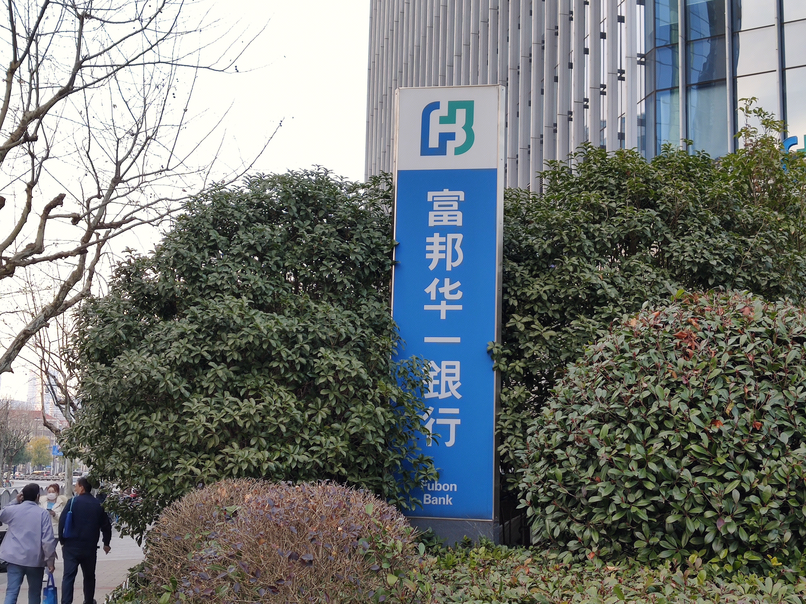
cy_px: 302
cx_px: 403
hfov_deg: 42.9
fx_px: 1024
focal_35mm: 44
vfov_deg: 32.9
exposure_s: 1/113
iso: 112
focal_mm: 4.75
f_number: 1.75
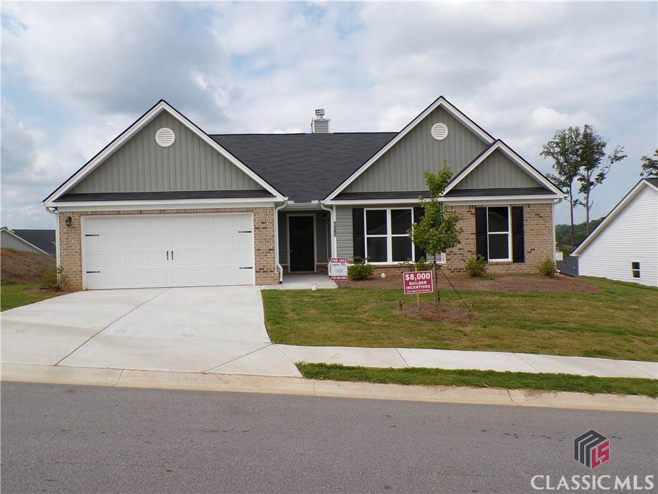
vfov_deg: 44.2
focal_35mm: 32
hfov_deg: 56.8
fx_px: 608
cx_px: 329
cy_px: 247
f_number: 4.8
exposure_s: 1/640
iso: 100
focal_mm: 5.8
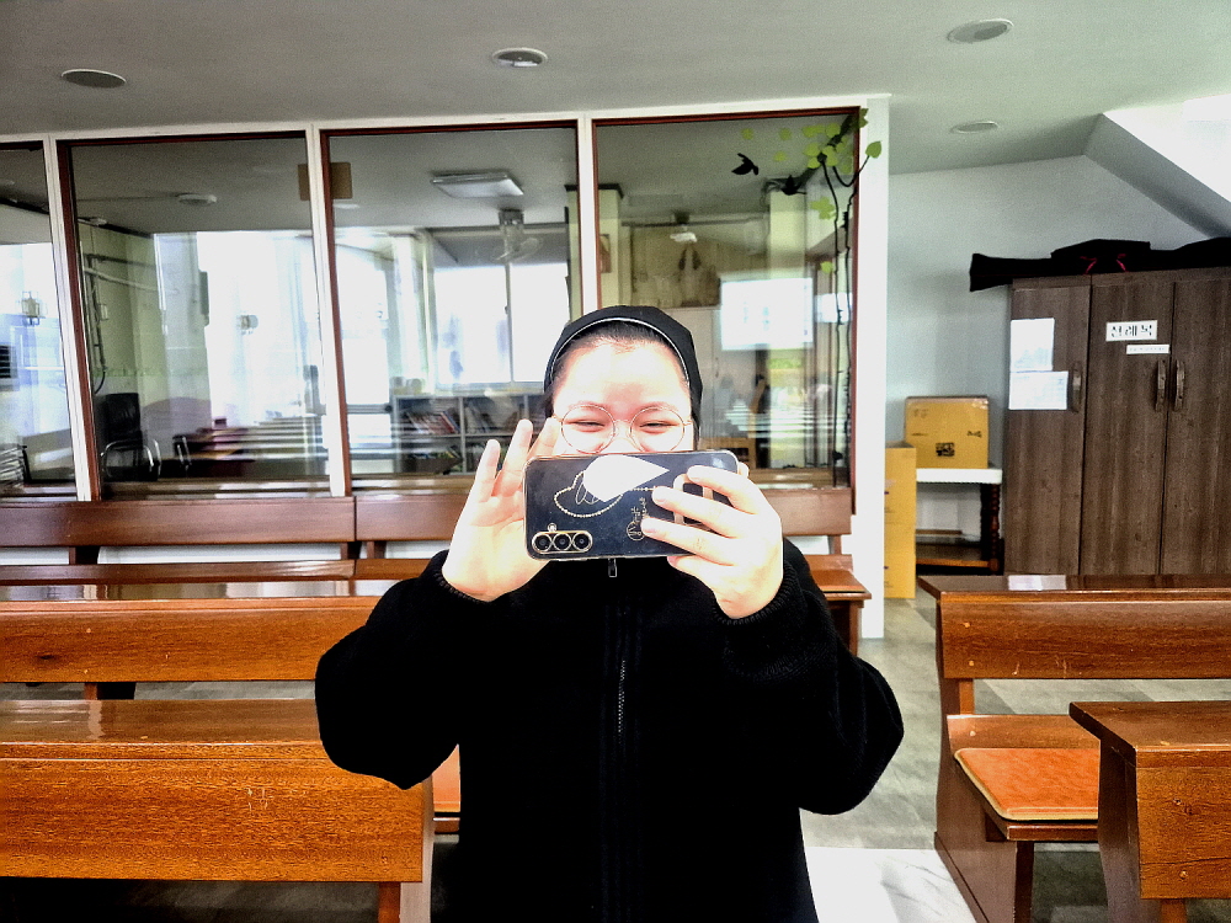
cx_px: 616
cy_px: 462
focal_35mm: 23
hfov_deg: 73.9
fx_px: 818
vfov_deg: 58.9
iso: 1000
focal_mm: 5.4
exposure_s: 1/120
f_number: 1.8
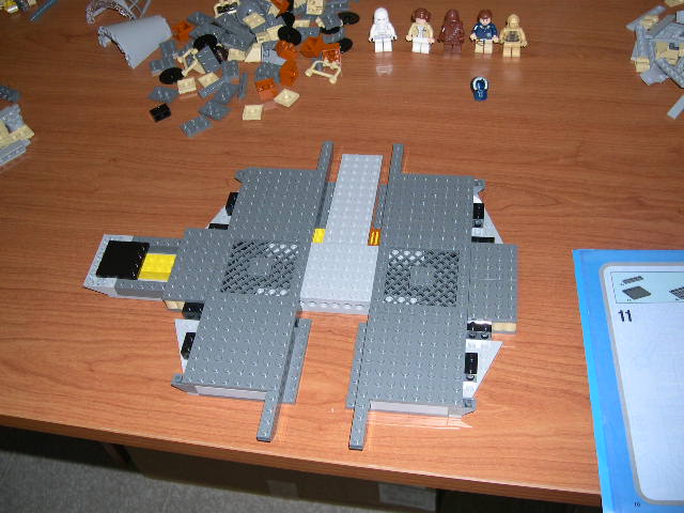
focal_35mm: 38
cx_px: 342
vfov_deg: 37.7
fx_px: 751
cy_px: 256
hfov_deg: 49.0
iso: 100
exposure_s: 1/60
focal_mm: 8
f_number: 2.8
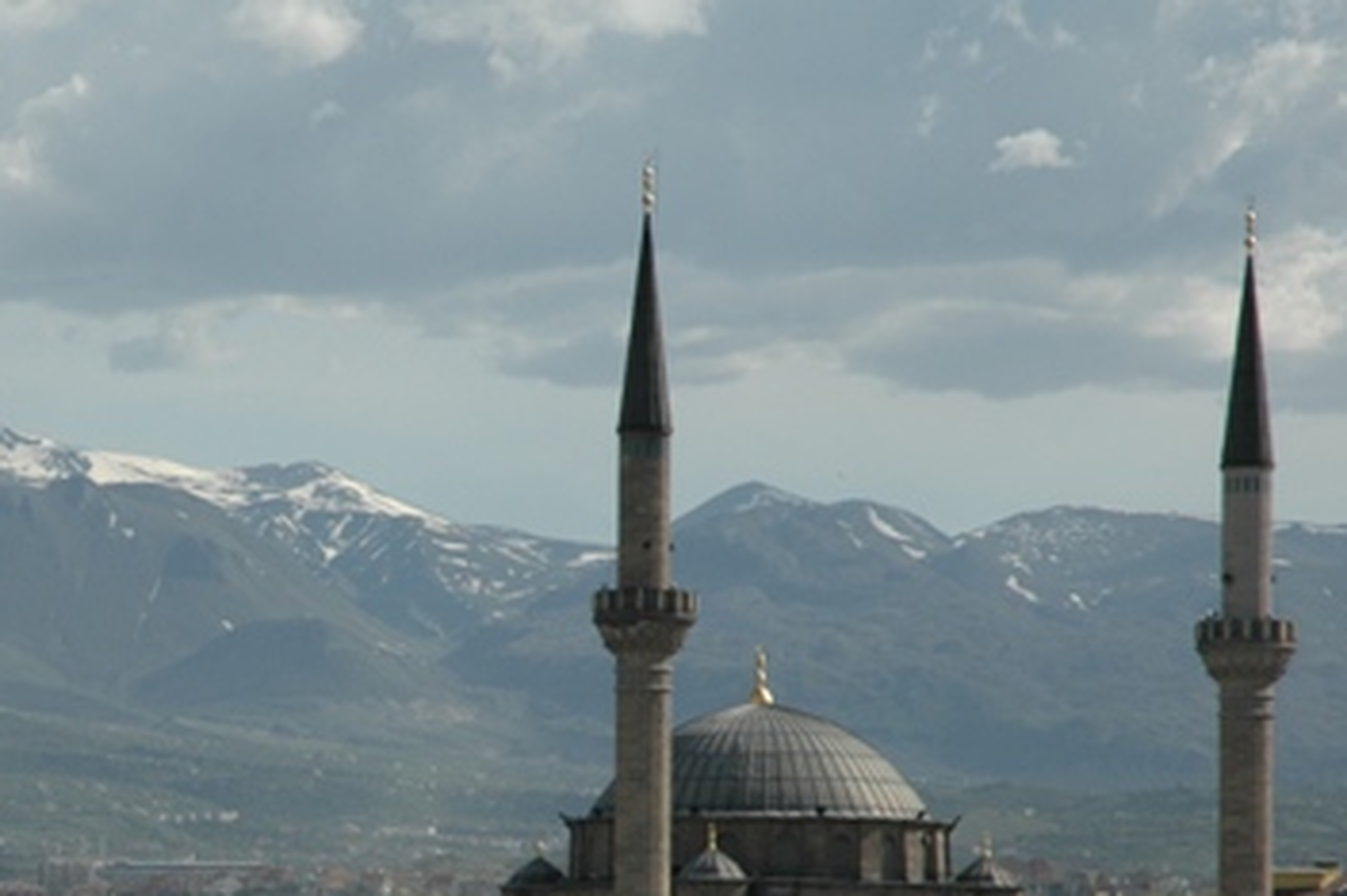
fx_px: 7140
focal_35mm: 191
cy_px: 785
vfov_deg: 7.2
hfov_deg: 10.7
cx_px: 138
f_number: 10
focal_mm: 70
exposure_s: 1/400
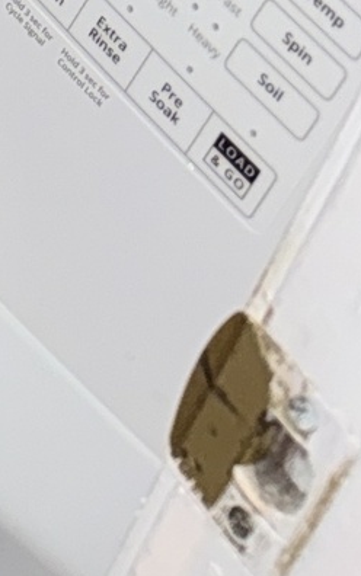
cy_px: -873
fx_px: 2326
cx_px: -865
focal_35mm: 148
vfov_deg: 11.4
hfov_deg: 7.4
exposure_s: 1/21
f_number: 1.78
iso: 80
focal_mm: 6.76
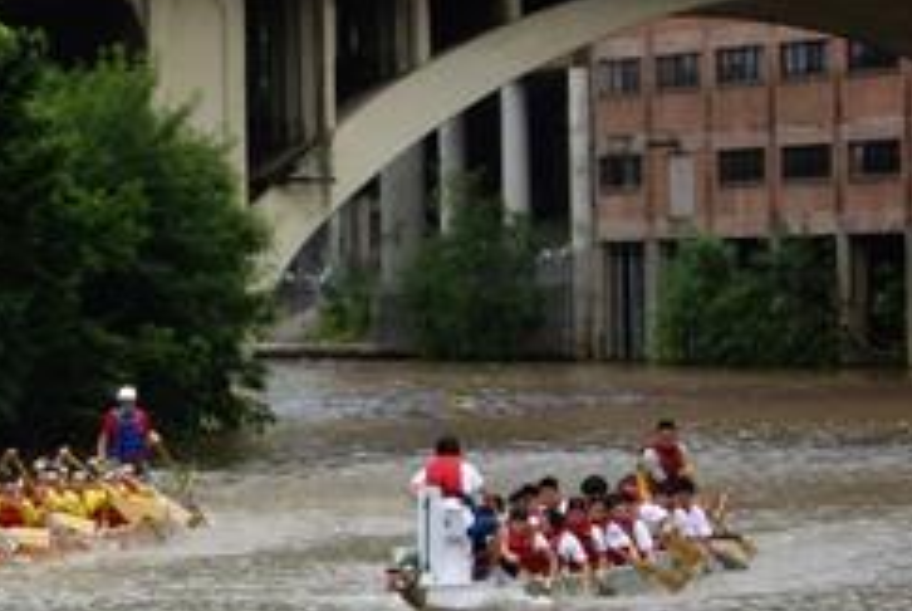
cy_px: 509
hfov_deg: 6.5
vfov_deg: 4.4
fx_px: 7939
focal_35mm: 313
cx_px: -87
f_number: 5.2
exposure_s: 1/160
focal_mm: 18.6
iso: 100
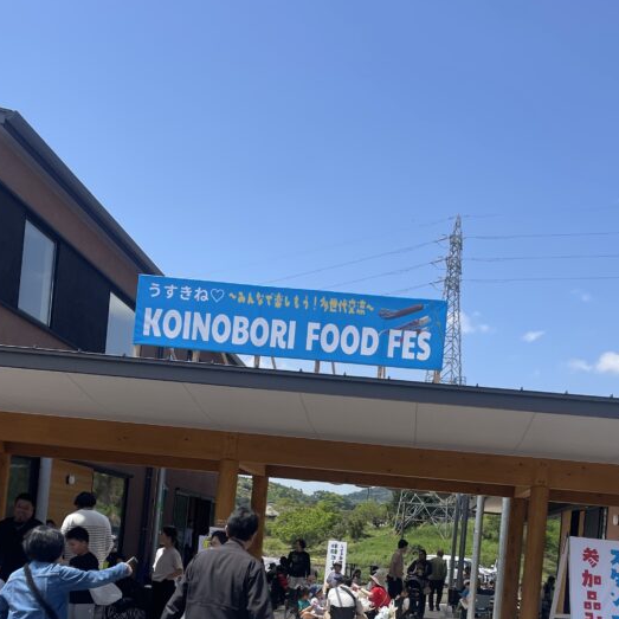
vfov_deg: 35.7
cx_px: 381
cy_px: 535
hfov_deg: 37.4
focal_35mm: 45
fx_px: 910
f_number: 1.6
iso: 32
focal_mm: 4.2
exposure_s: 1/2959
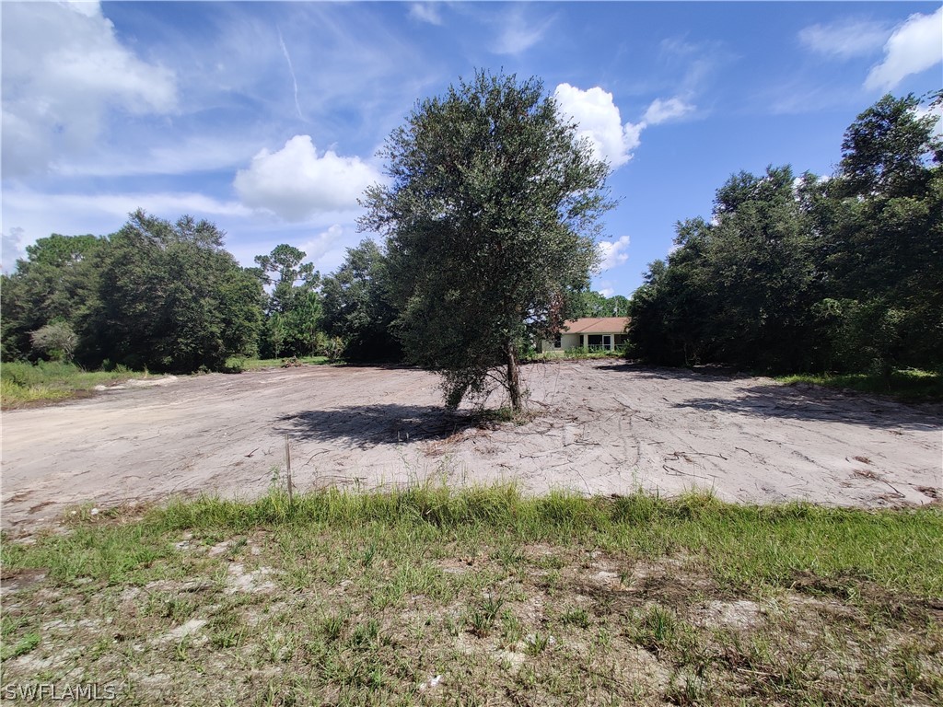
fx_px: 354
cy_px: 354
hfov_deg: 106.2
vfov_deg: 89.9
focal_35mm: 13
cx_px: 472
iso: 125
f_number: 2.2
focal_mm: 2.25
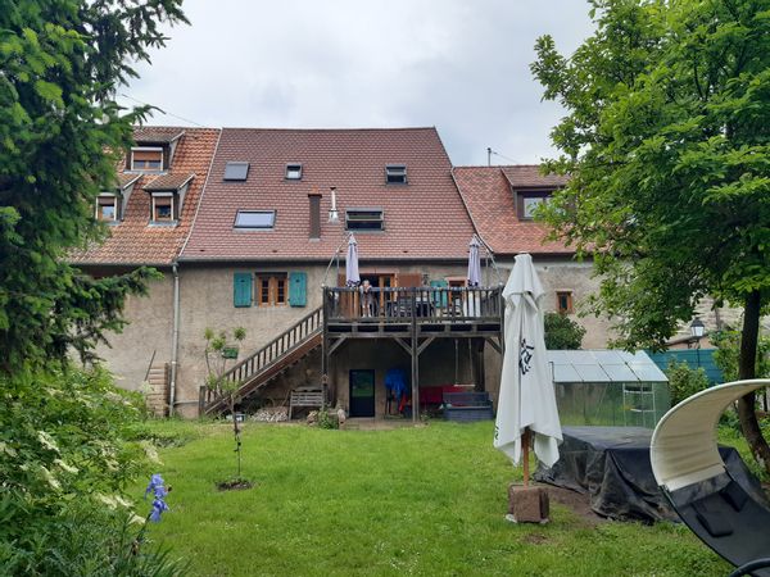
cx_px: 385
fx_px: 578
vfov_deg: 53.1
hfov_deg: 67.3
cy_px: 288
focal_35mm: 26
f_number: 1.7
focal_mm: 3.92
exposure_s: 1/870
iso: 40
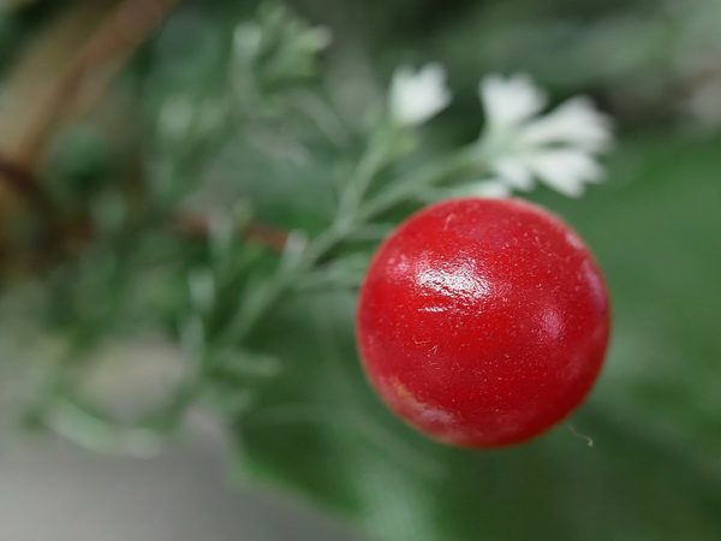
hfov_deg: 12.8
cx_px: 360
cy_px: 270
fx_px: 3208
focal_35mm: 154
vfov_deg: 9.6
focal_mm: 60
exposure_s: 1/30
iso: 800
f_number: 2.8
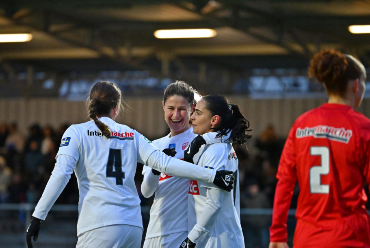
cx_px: 171
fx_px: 3641
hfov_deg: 5.8
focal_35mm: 354
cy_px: 138
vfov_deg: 3.9
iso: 4500
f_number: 5.6
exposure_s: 1/800
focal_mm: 315
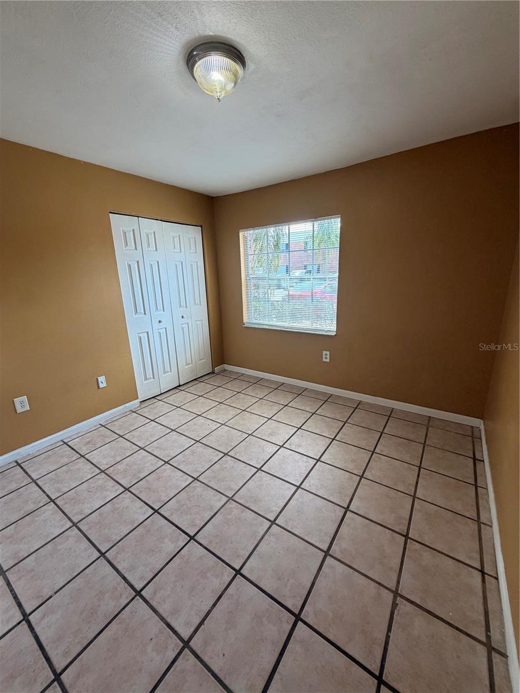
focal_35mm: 14
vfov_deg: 102.1
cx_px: 260
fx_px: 280
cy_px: 346
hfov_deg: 85.7
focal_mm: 2.22
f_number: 2.2
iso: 100
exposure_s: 1/120
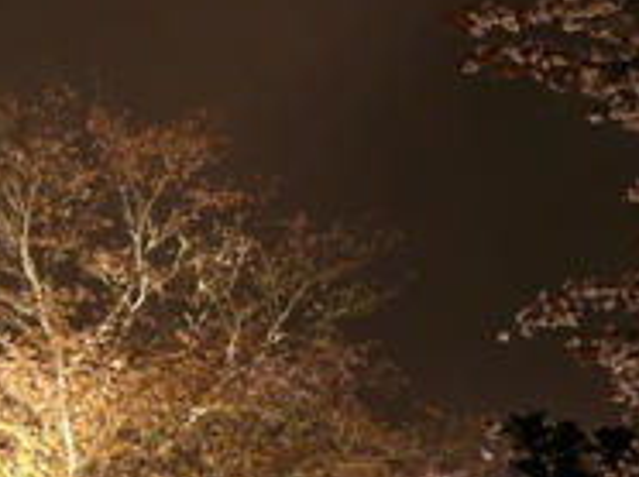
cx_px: -180
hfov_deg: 13.4
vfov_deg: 10.3
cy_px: 448
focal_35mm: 143
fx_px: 2636
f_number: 5.6
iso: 100
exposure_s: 8
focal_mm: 11
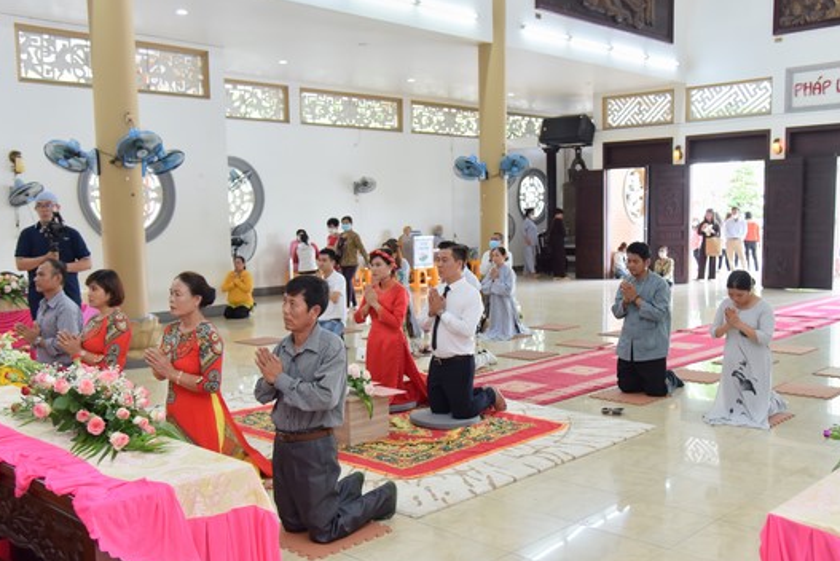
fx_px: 864
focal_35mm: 37
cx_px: 443
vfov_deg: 35.9
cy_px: 311
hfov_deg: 51.8
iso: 800
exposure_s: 1/100
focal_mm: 30
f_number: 4
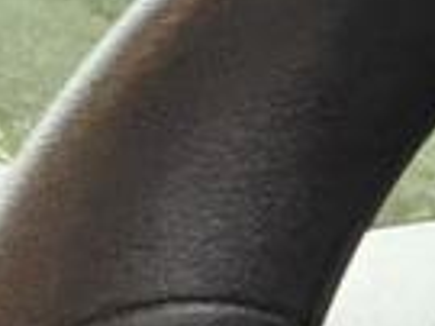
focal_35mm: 93
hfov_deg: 11.3
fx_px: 1168
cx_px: 1328
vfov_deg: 13.6
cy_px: 646
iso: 800
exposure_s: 1/60
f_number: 2.2
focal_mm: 2.22
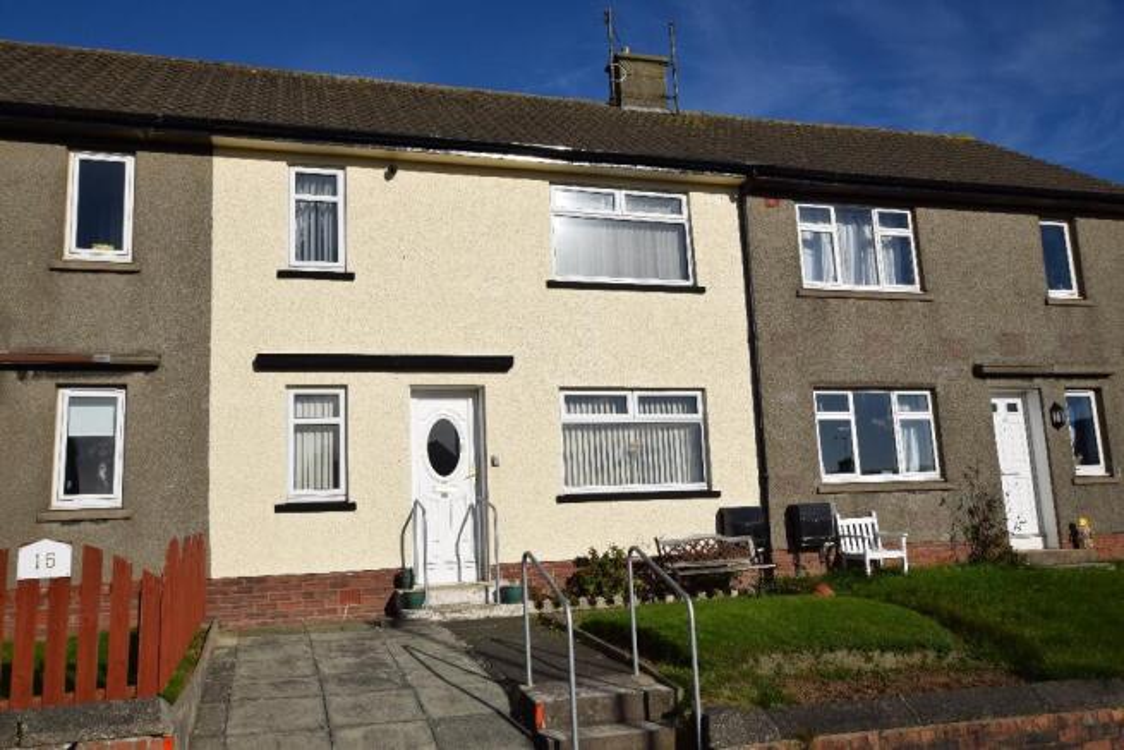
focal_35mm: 30
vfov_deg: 43.6
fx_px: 937
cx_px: 562
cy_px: 375
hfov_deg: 61.9
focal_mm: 20
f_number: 11
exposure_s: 1/500
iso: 200
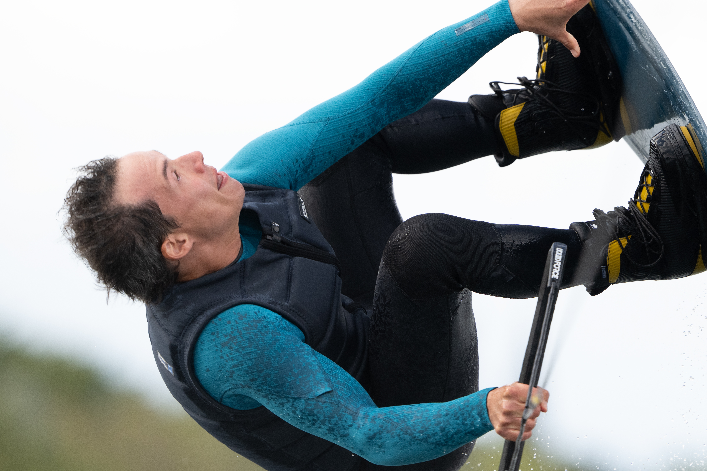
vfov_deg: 1.9
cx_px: 524
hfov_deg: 2.8
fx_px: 14355
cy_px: 273
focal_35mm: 731
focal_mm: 400
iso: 500
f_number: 4.5
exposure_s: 1/1600
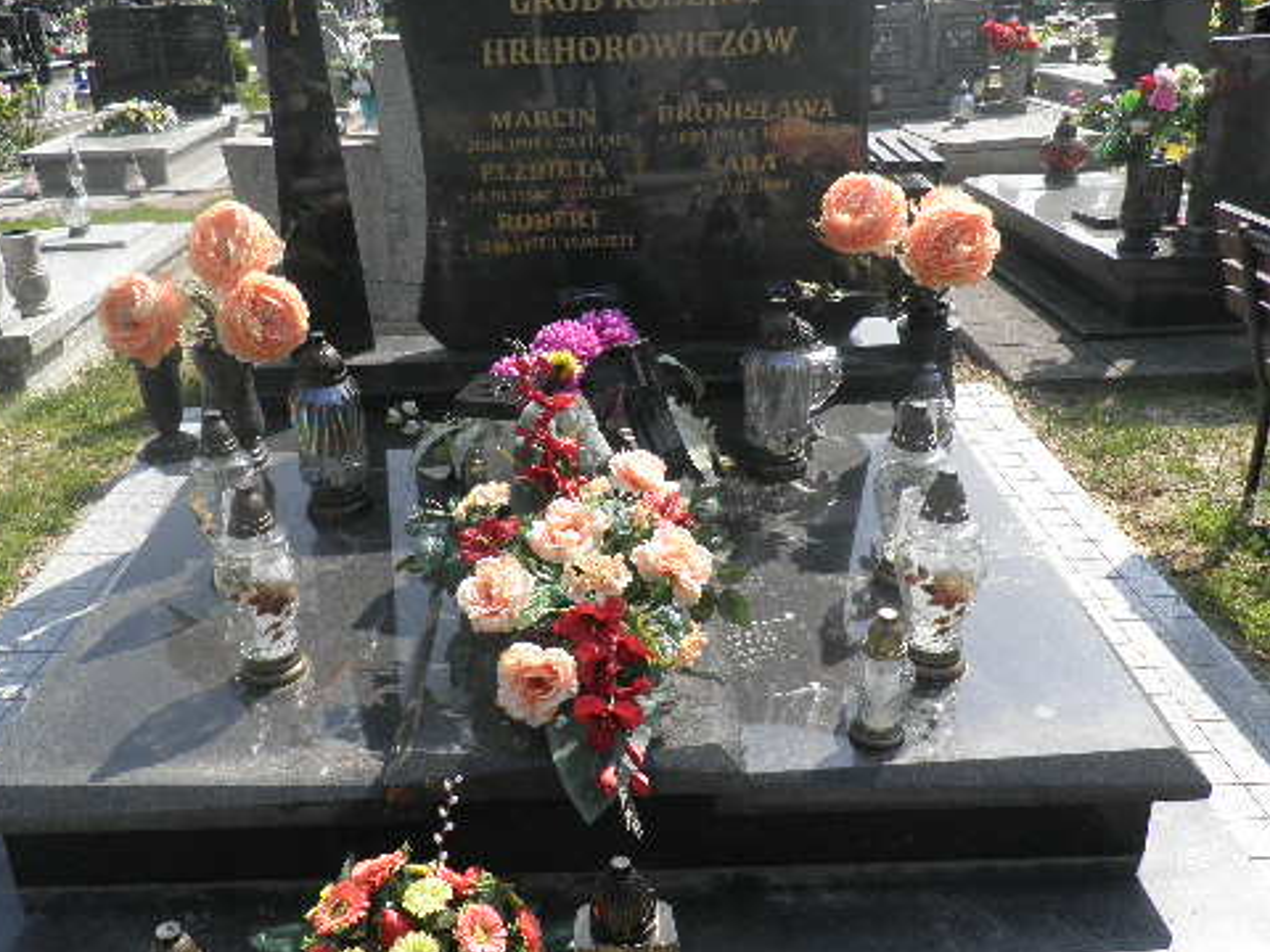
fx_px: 1174
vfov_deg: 44.1
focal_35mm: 32
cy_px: 428
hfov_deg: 56.8
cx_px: 595
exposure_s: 1/640
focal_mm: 4.3
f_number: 3.3
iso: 64
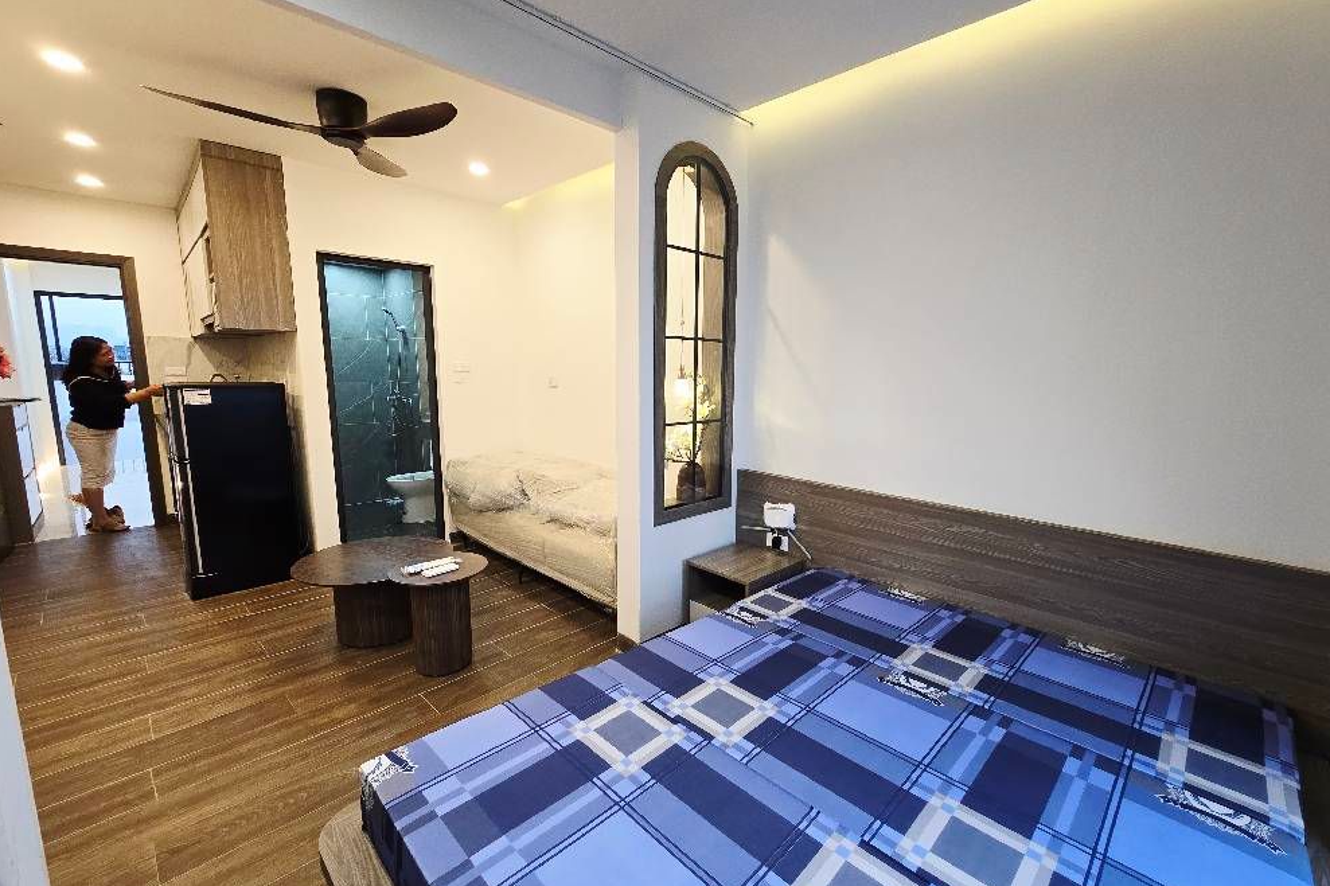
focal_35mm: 14
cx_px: 684
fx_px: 517
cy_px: 449
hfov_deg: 104.2
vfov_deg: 81.2
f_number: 2.2
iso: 160
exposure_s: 1/50
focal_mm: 2.2
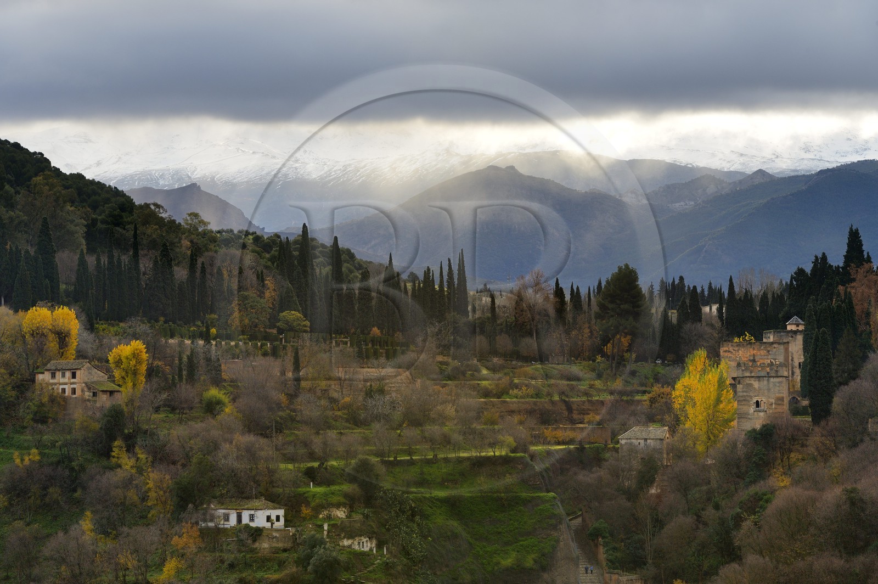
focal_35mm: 130
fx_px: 3168
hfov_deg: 15.8
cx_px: 439
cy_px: 292
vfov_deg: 10.5
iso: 400
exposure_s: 1/160
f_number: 11
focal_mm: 130
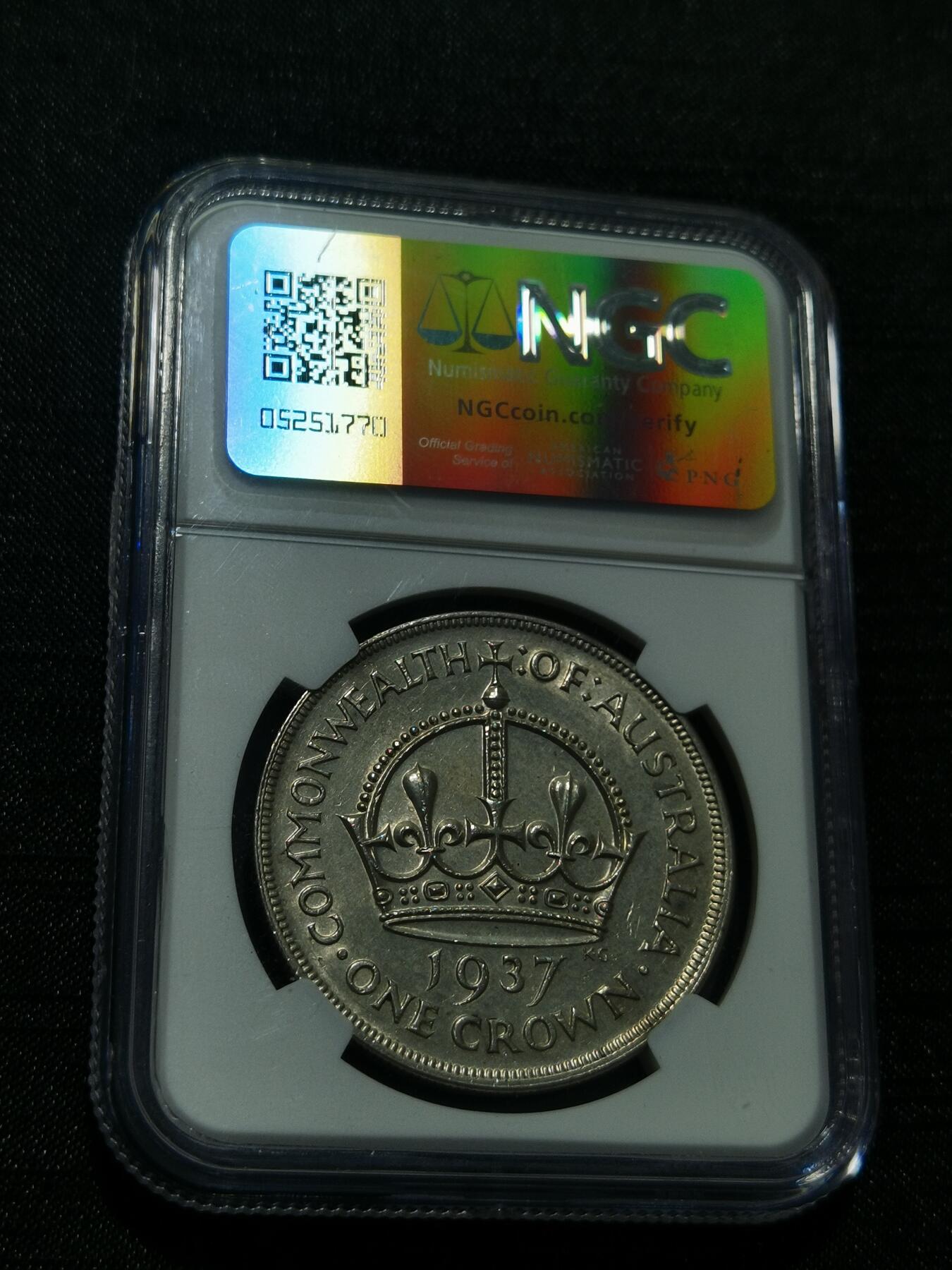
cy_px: 635
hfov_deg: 22.9
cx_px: 476
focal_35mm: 64
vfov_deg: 30.3
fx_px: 2347
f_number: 1.9
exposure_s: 1/251
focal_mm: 6.67
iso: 50
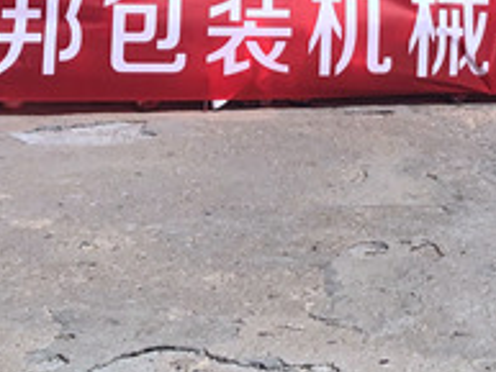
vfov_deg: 12.2
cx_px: 429
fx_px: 1663
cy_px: -185
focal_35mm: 116
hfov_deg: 16.8
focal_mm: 4
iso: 20
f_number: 1.8
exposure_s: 1/2667
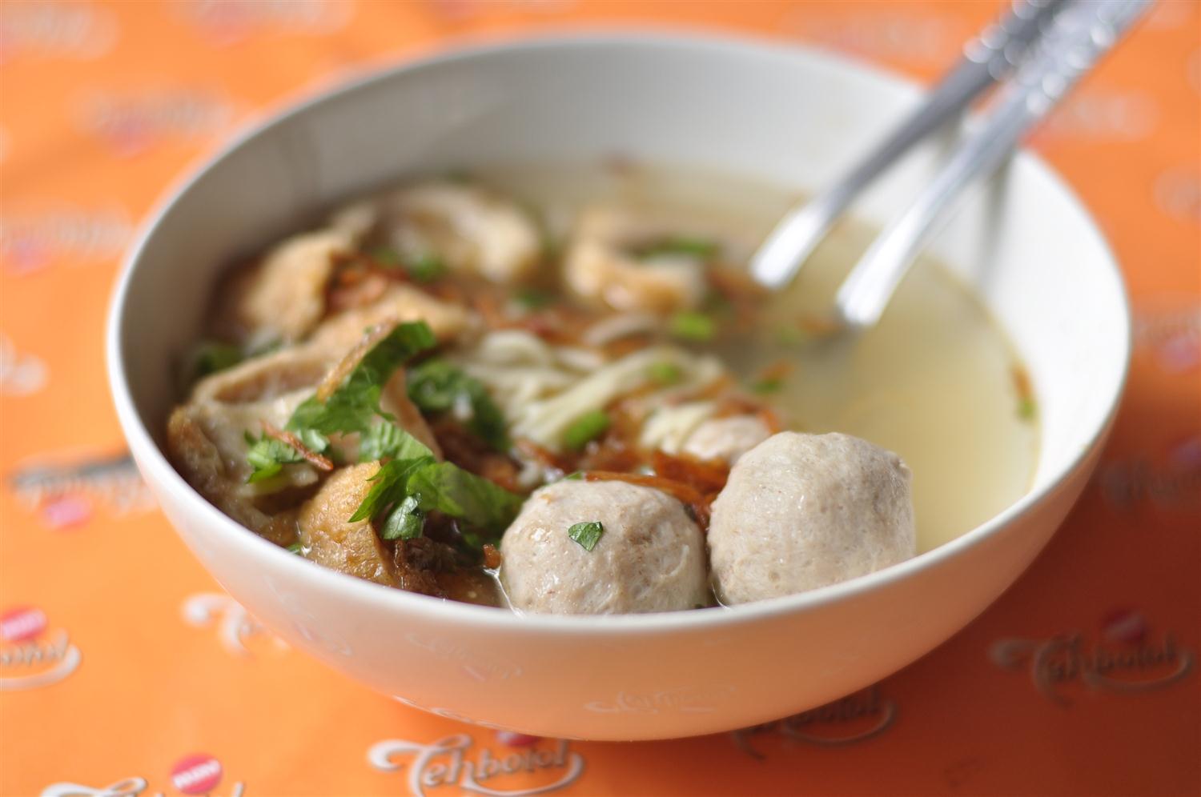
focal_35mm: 75
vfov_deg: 18.1
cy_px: 398
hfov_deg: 27.0
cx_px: 600
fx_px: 2499
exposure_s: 1/1000
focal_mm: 50
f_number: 2.4
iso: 200
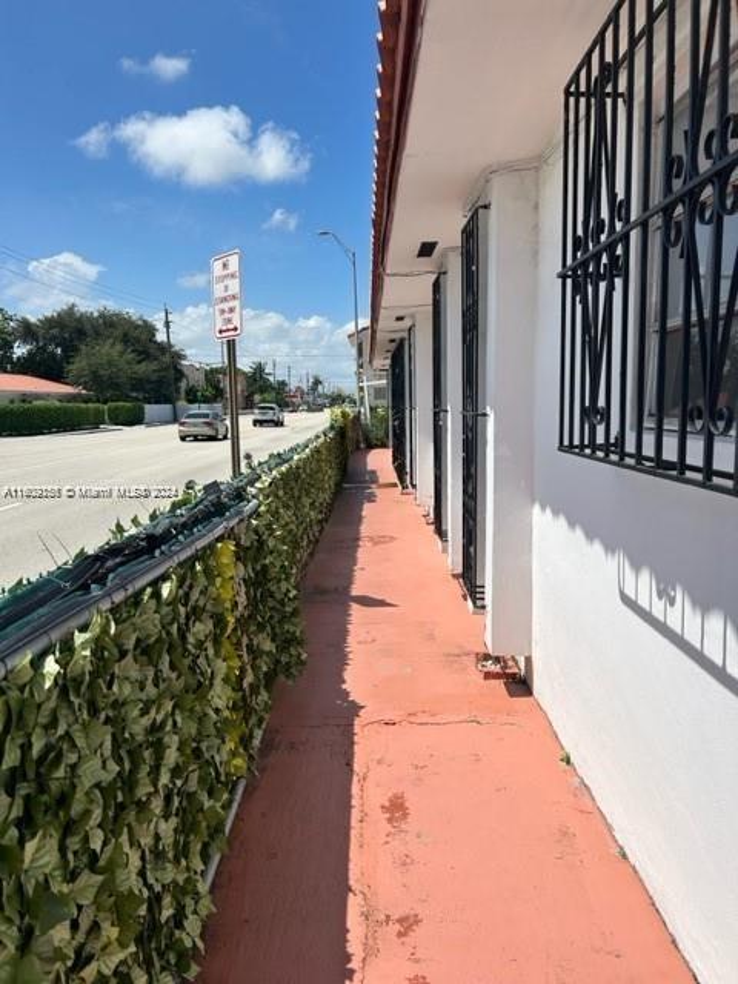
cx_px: 369
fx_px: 739
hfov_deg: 53.1
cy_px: 492
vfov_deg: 67.3
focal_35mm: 26
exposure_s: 1/6993
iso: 50
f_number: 1.5
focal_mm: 5.7
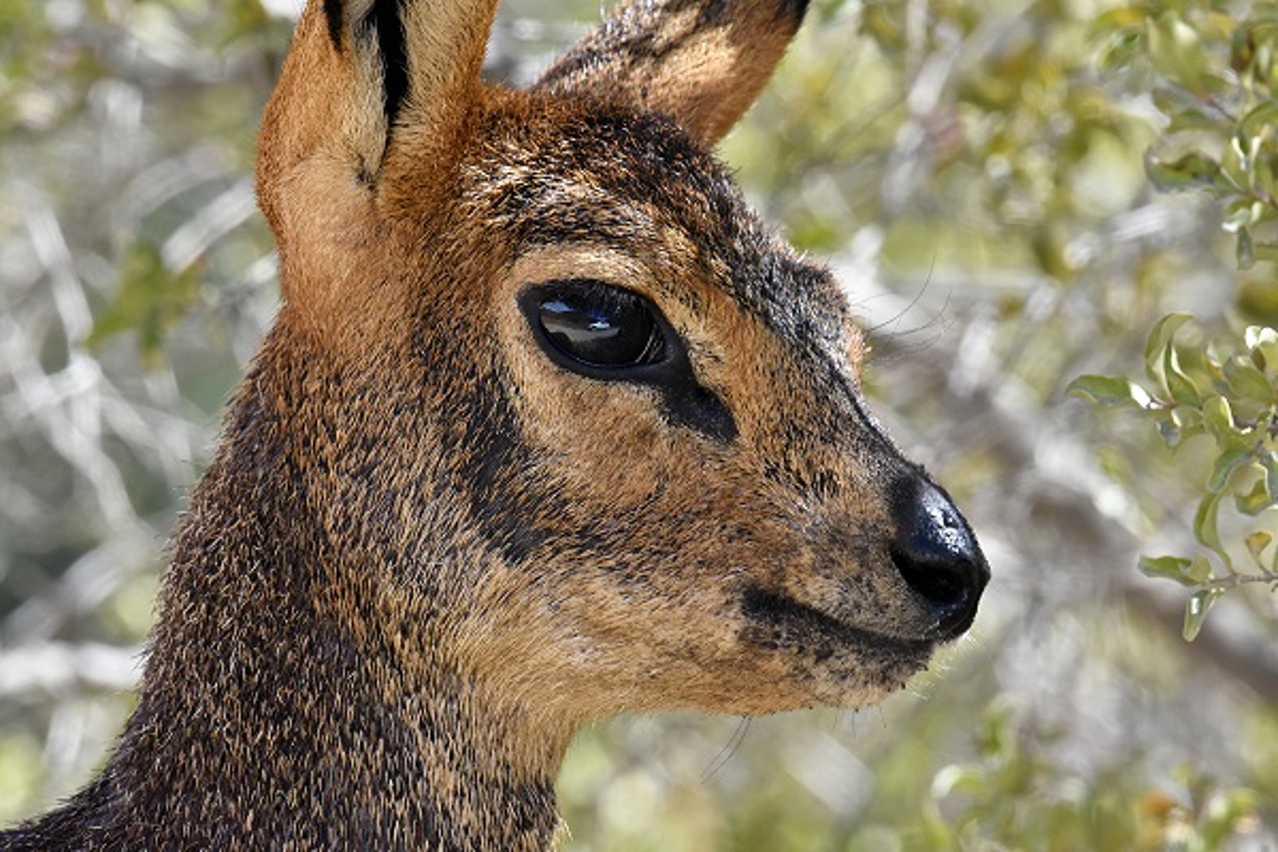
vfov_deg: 1.8
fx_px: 26623
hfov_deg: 2.7
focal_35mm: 750
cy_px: 426
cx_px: 639
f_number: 11
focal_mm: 500
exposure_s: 1/320
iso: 900
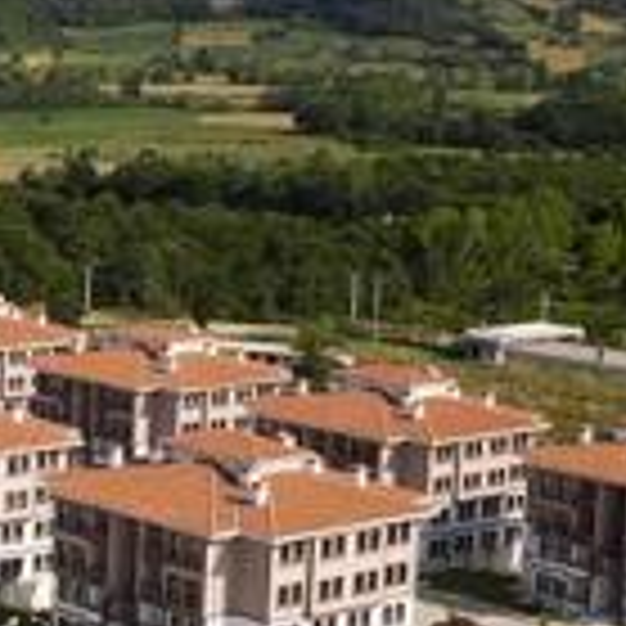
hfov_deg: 15.0
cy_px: 306
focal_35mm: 105
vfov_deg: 16.6
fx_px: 2148
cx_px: -390
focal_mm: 10.26
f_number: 5.6
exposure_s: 1/60
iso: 100
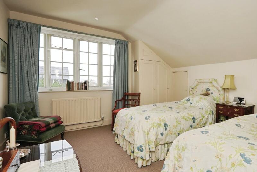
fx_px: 136
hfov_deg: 85.3
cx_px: 159
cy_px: 87
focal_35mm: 19
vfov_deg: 64.6
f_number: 9
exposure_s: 1/200
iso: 500
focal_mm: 10.5
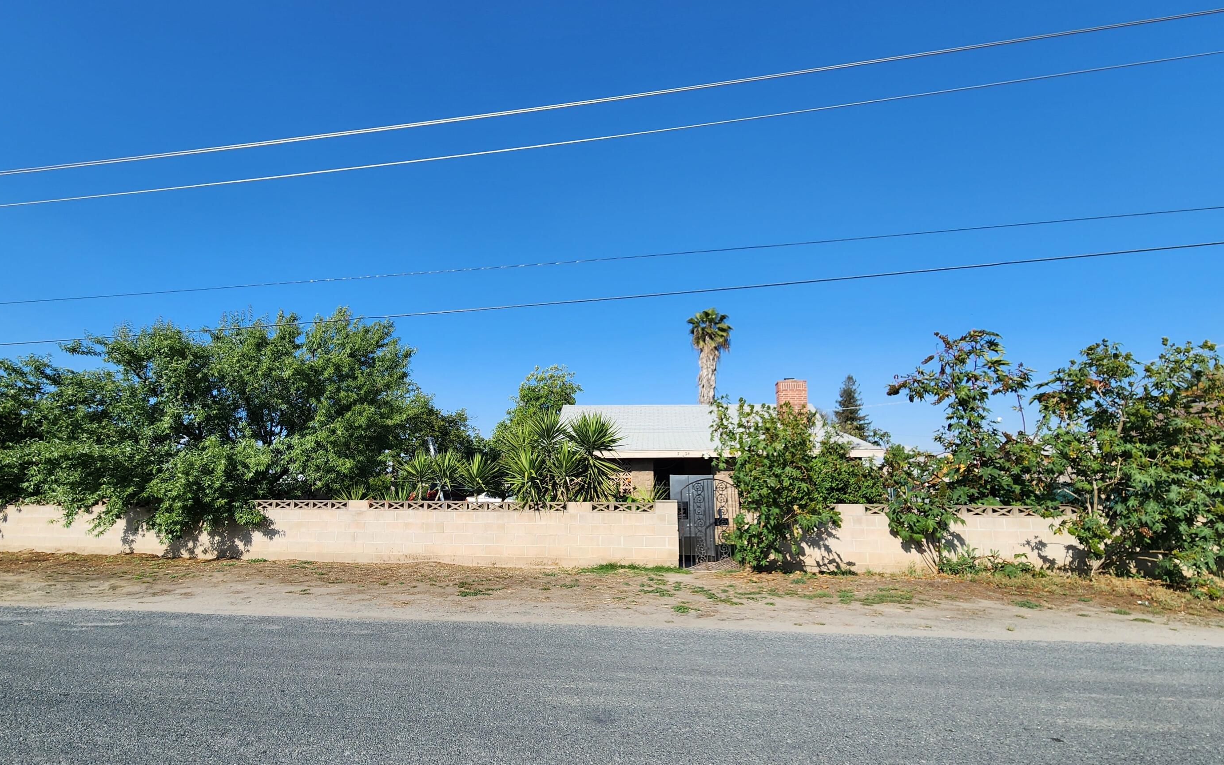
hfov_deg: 101.4
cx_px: 576
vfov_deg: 74.8
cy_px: 393
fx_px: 500
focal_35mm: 15
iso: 50
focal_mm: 2.2
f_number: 2.2
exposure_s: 1/1789
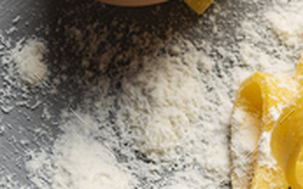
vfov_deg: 2.4
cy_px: 206
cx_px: 436
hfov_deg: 3.8
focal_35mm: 547
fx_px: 4516
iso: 100
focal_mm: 105
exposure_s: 1/200
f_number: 6.3
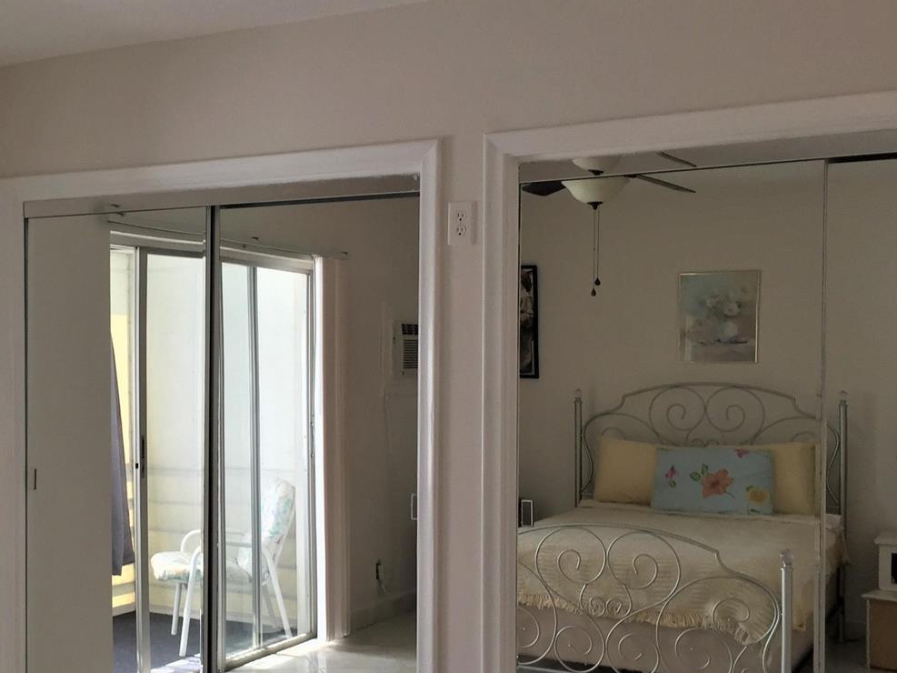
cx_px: 240
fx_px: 1218
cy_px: 397
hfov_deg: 39.5
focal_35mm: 47
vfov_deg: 30.8
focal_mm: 4.15
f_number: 2.2
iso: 50
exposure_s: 1/100
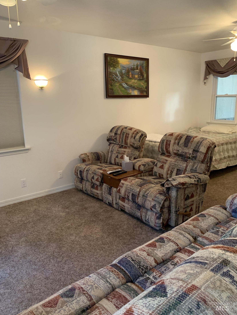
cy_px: 155
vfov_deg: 65.3
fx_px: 246
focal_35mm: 27
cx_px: 117
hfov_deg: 51.3
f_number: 1.8
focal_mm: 4.25
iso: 250
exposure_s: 1/60
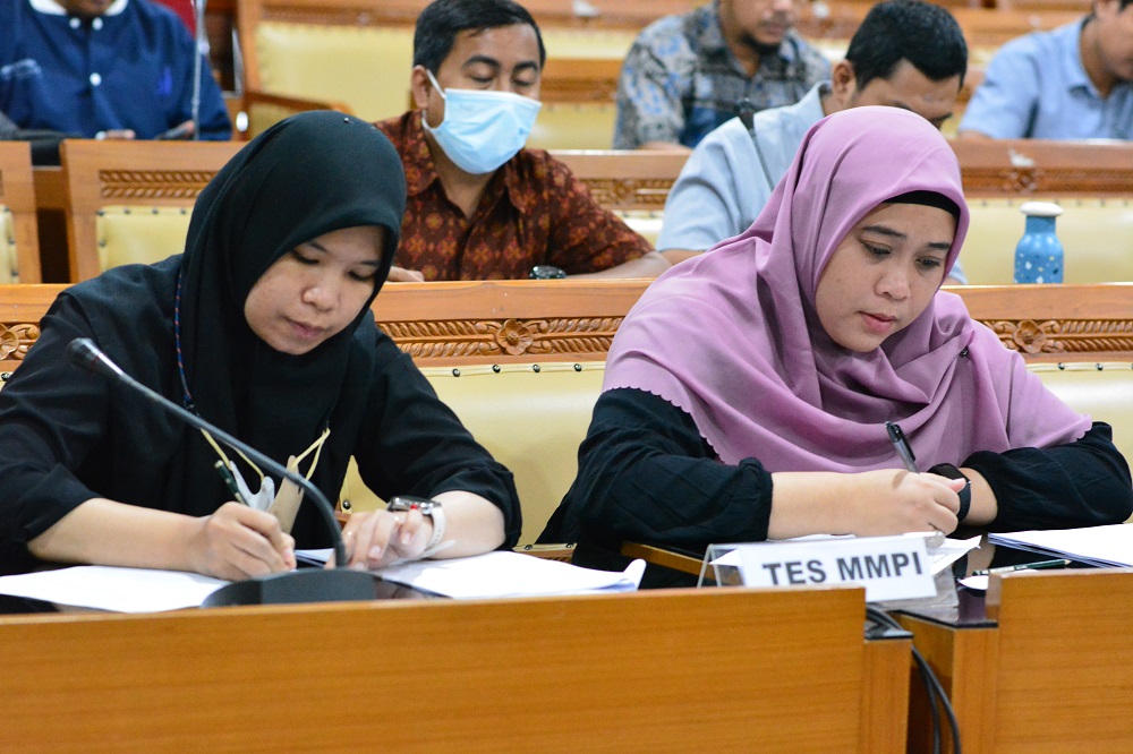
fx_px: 4011
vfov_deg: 10.7
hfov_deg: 16.1
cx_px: 566
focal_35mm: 128
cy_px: 377
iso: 6400
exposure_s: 1/80
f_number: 4
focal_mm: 85
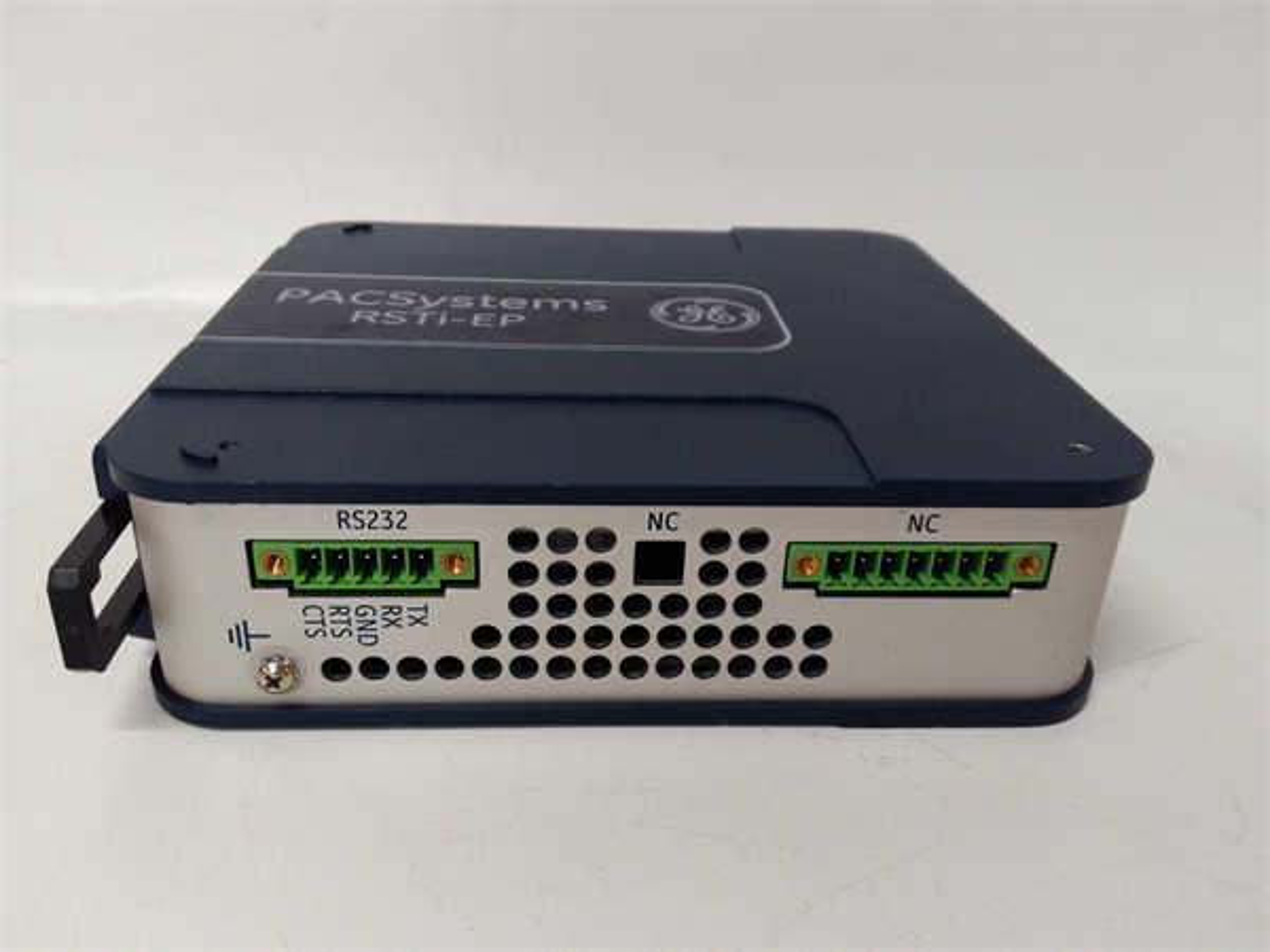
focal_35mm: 27
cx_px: 635
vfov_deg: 51.4
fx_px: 991
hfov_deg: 65.3
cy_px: 476
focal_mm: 3.79
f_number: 2
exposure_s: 1/33
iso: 224
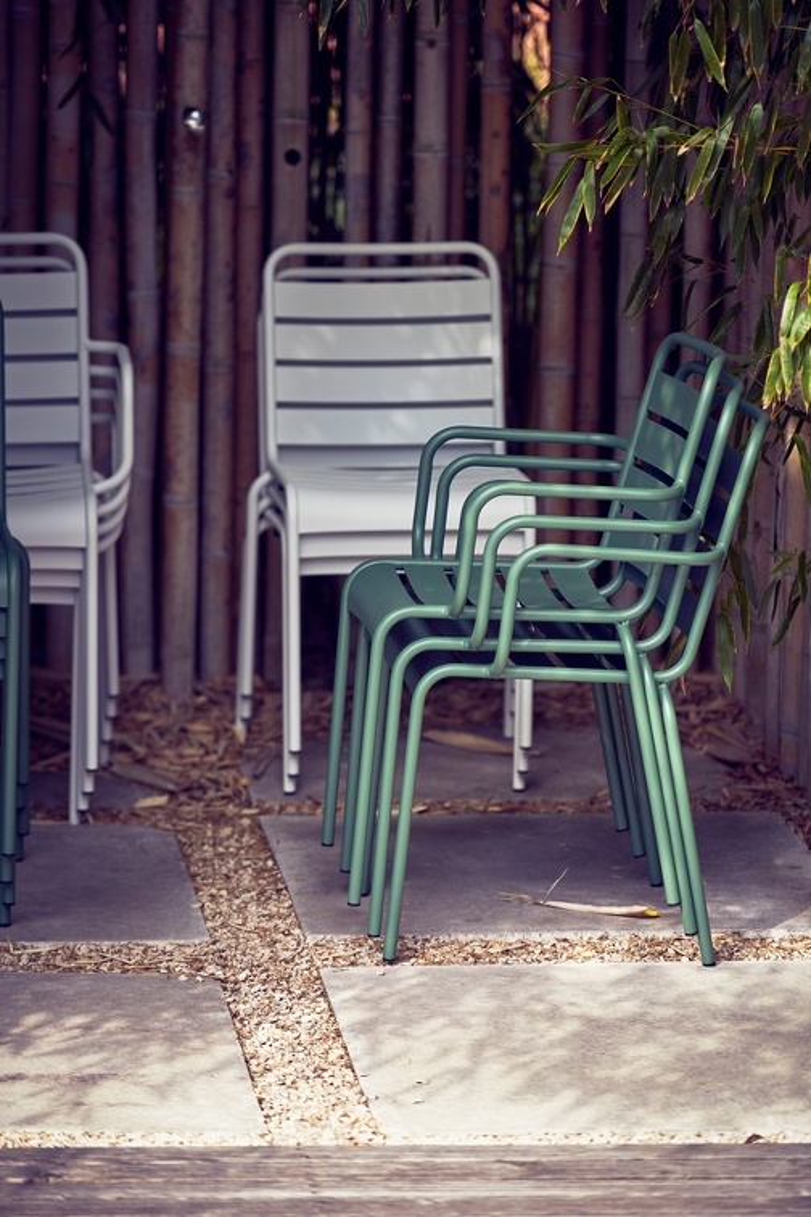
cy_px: 608
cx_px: 406
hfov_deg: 9.5
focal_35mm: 145
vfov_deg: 14.2
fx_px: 4899
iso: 320
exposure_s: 1/320
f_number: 3.2
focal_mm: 145
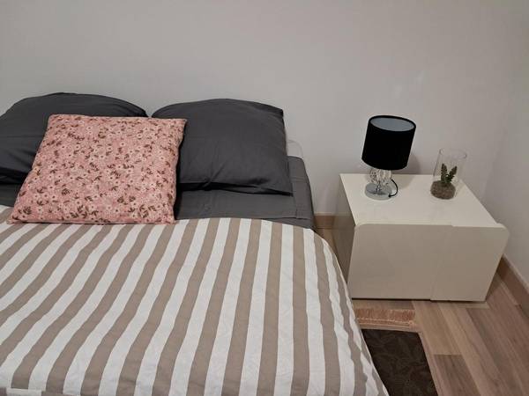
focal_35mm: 27
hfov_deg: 65.3
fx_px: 413
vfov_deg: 51.4
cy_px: 198
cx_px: 264
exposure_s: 1/50
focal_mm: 4
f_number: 1.8
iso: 500
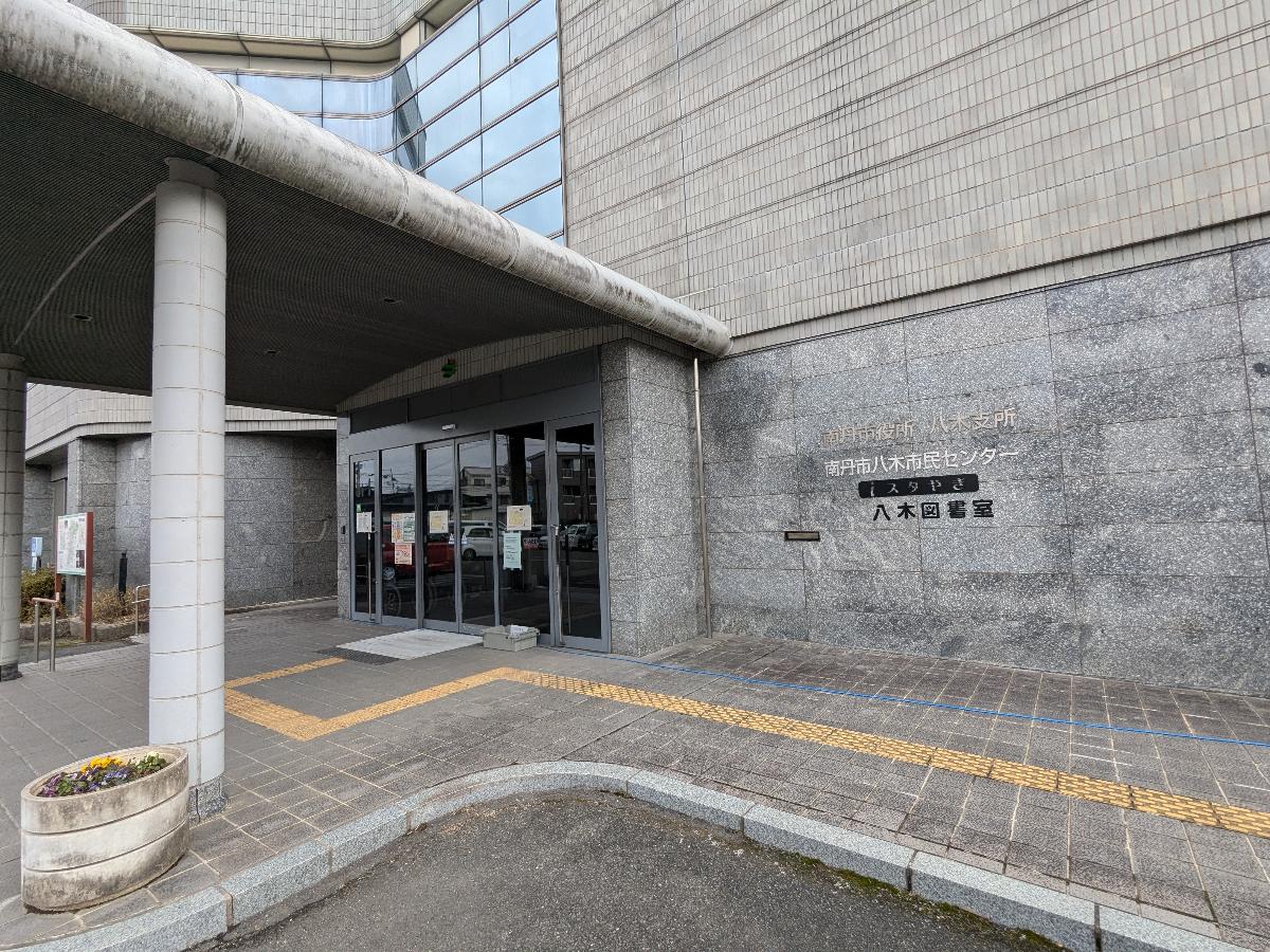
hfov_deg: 94.5
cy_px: 476
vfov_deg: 78.1
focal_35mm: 16
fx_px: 587
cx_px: 635
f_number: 2.2
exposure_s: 1/359
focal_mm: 2.35
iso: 42
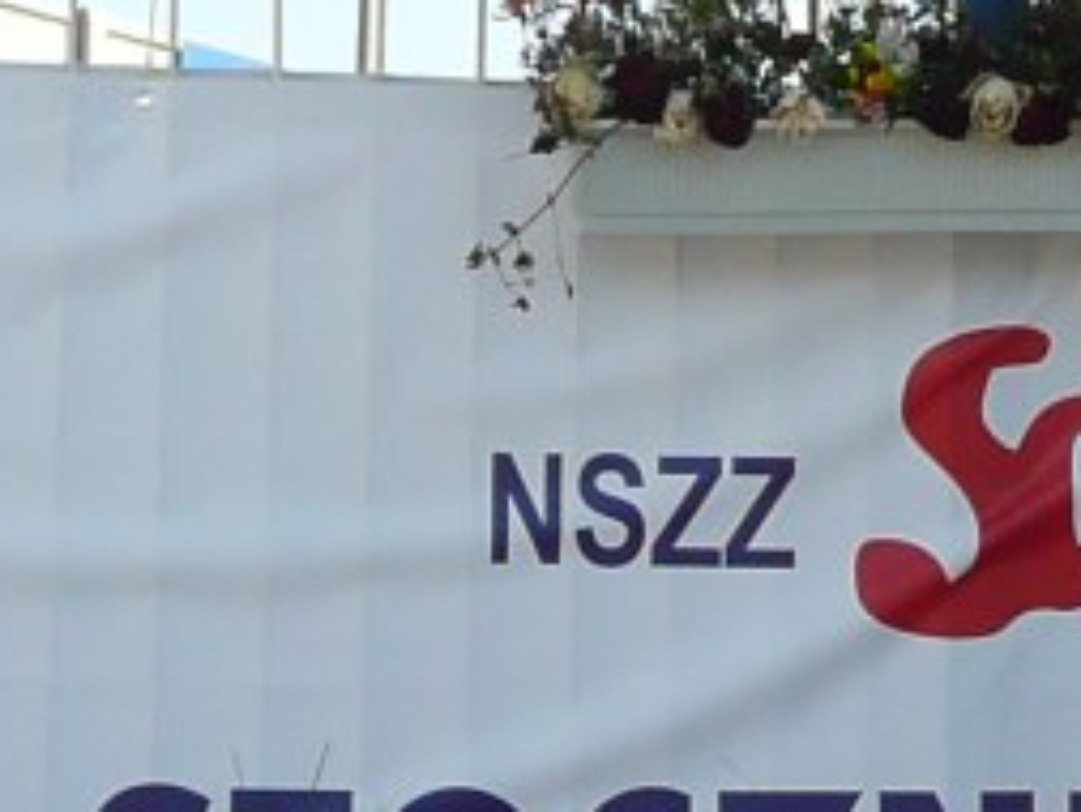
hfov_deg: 12.8
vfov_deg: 9.6
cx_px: 782
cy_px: 261
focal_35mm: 154
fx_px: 4811
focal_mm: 4.6
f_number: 3.3
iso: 100
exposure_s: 1/400
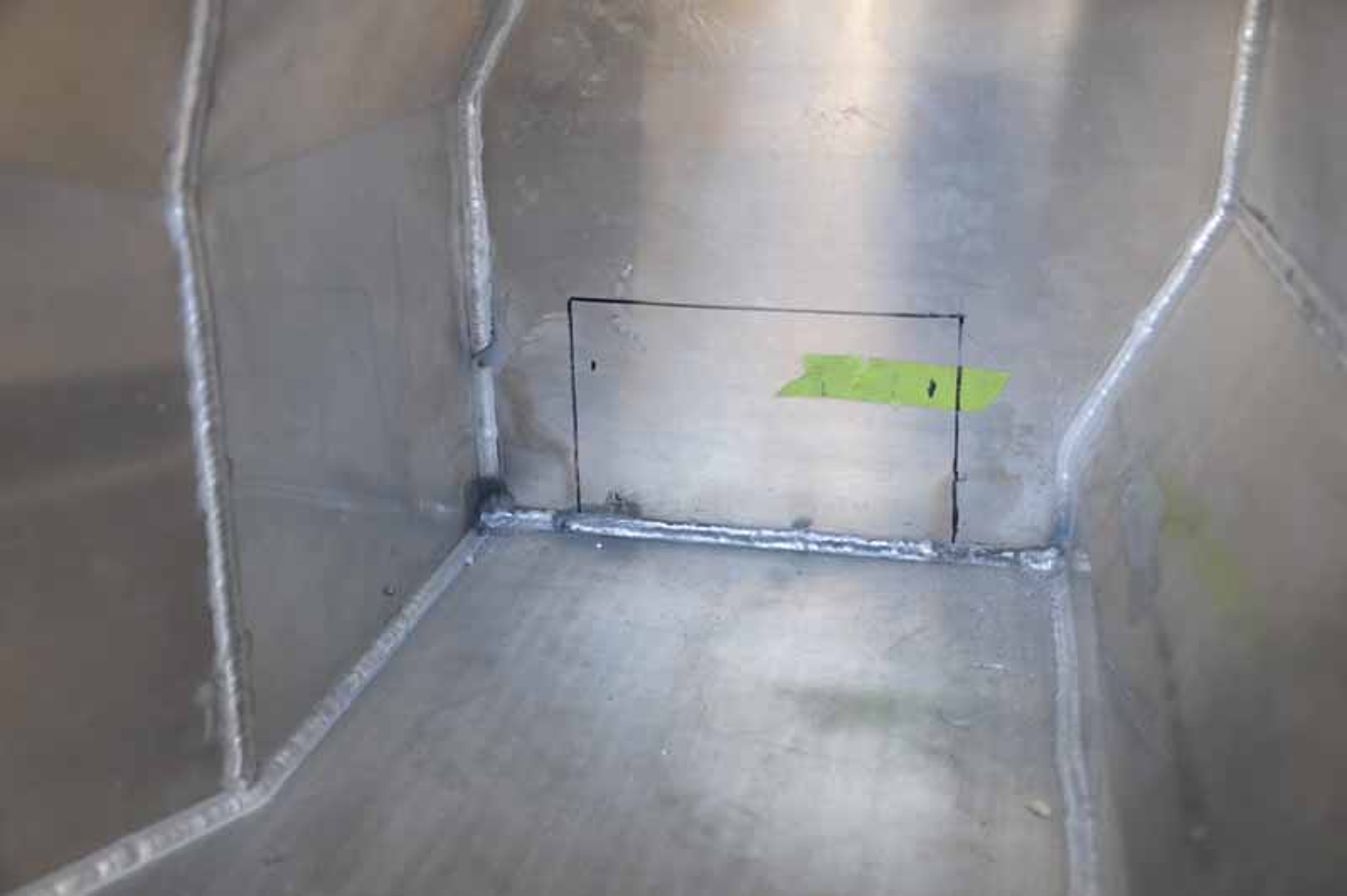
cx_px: 674
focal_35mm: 38
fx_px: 1402
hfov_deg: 51.3
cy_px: 448
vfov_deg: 35.4
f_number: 4
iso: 400
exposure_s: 1/60
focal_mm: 25
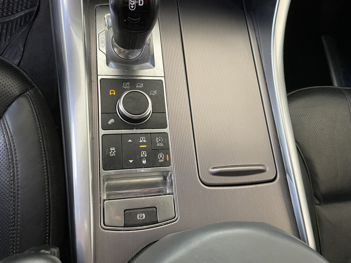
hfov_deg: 67.3
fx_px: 264
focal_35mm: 26
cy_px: 132
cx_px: 176
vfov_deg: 53.1
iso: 200
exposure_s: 1/50
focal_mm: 4.2
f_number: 1.6
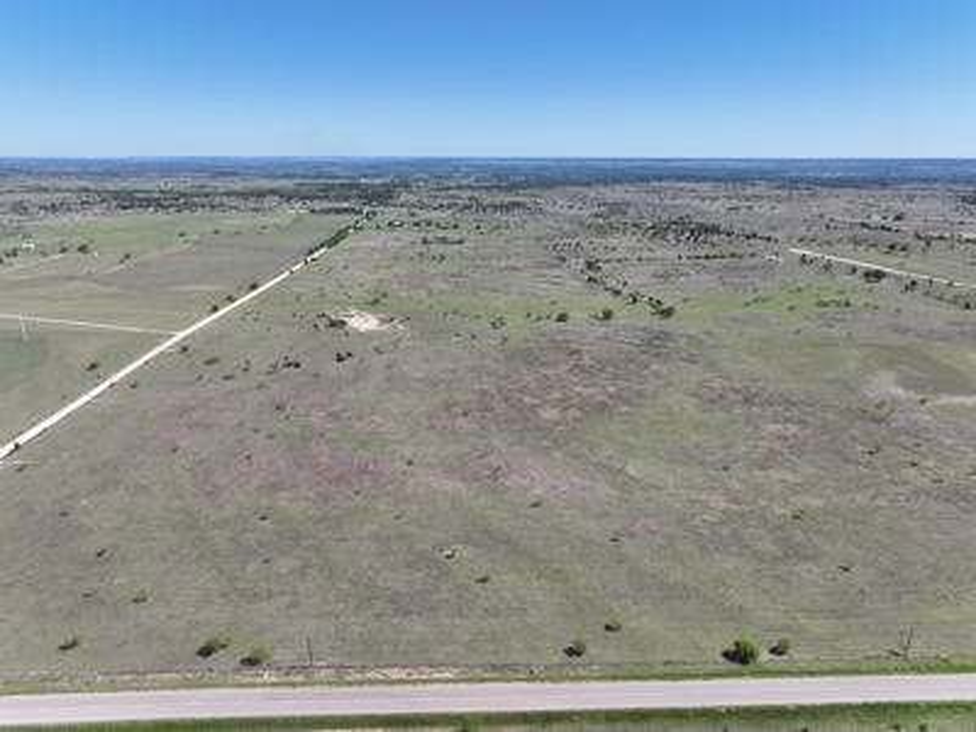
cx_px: 488
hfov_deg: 71.6
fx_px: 677
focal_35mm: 24
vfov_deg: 56.8
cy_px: 366
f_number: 3.2
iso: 100
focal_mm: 12.29
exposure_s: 1/2000
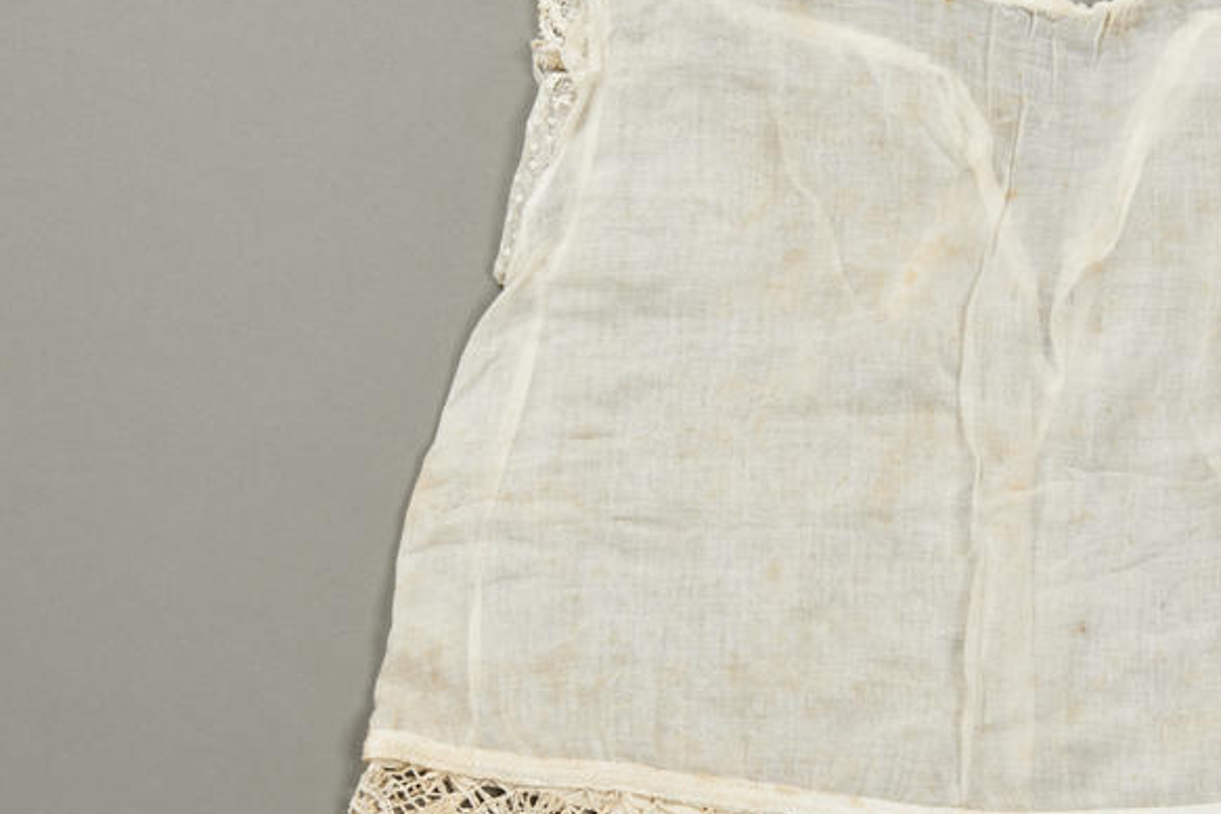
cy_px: 541
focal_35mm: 103
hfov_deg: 19.7
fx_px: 3494
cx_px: 934
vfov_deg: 13.3
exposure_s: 1/100
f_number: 16
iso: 79
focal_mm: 50
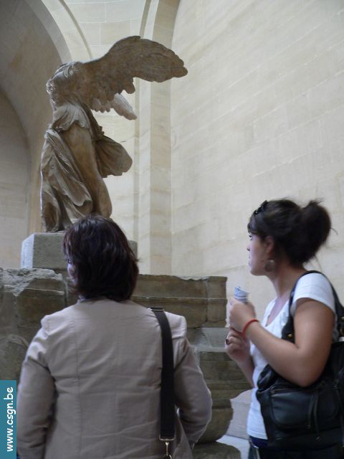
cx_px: 172
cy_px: 230
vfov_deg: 51.4
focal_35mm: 36
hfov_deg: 39.7
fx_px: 477
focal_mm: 6
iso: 200
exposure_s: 1/13
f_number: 2.8
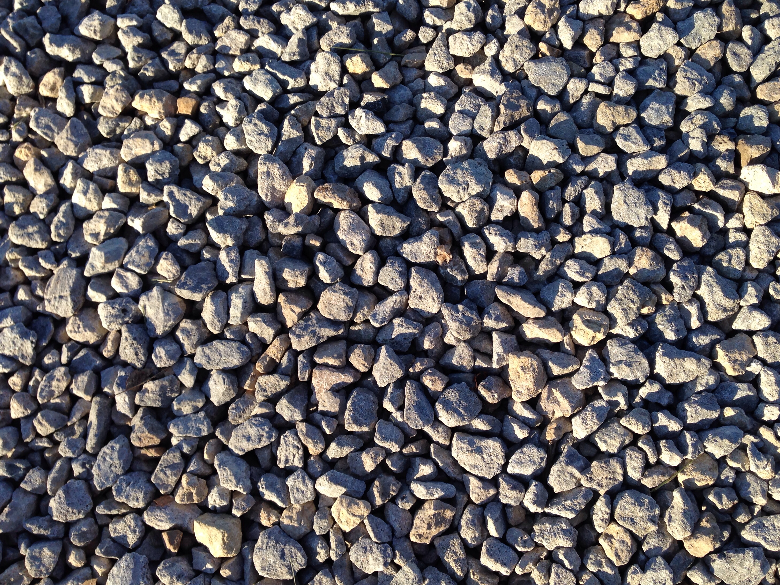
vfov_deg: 38.6
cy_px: 265
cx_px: 407
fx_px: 834
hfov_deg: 50.1
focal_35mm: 37
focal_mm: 4.12
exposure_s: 1/609
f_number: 2.4
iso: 50
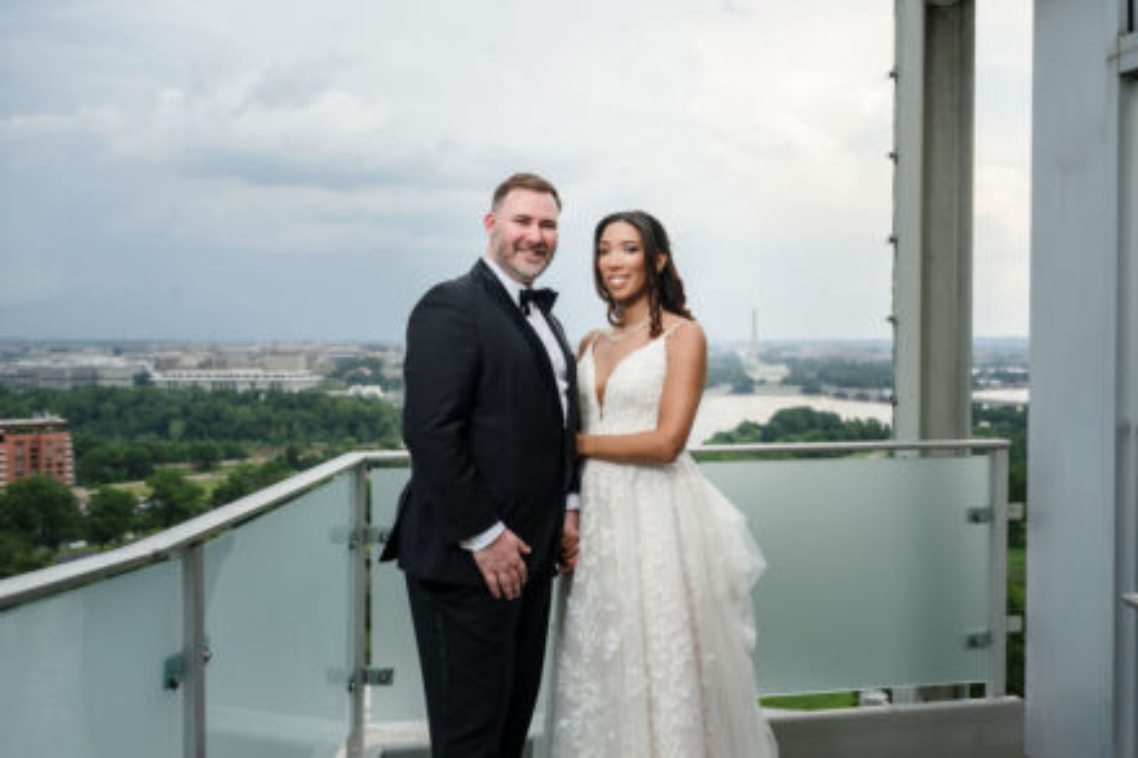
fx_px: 1090
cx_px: 569
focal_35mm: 34
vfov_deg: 38.3
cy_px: 379
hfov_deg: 55.1
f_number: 5.6
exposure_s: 1/200
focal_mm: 34.5
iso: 100
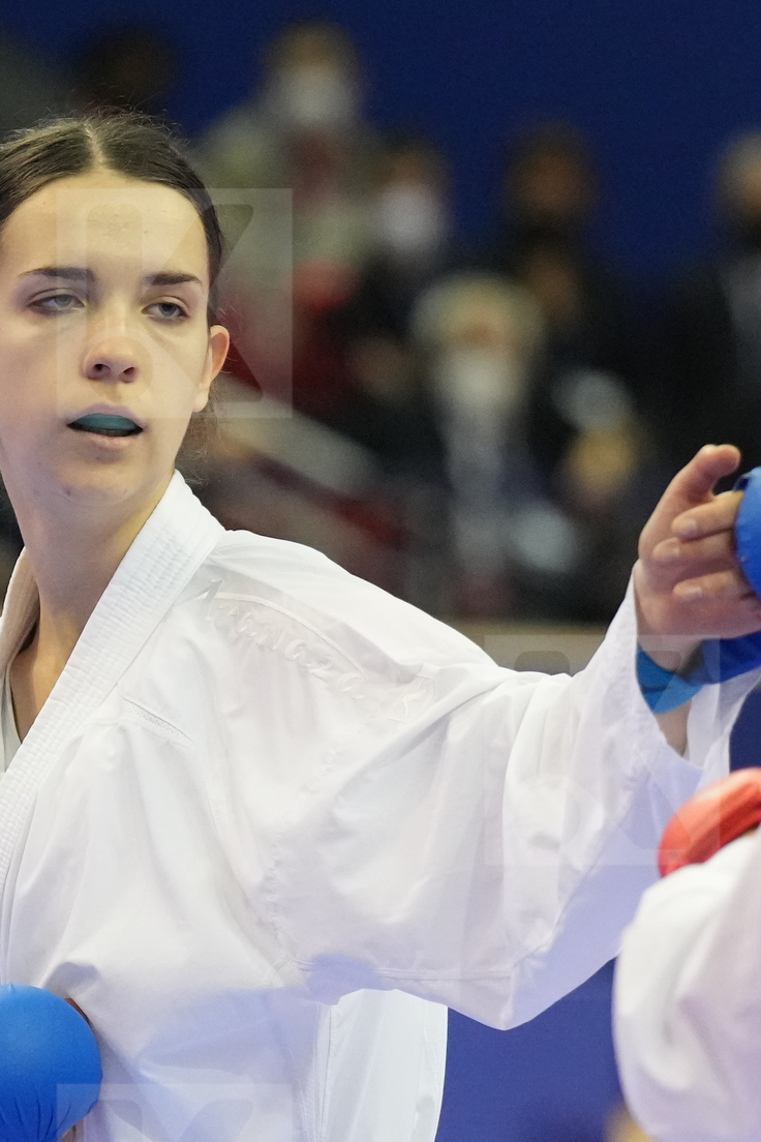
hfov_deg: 3.0
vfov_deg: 4.4
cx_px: 175
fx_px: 14712
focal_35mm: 464
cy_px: 751
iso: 4000
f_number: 2.8
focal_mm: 137
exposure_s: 1/1000
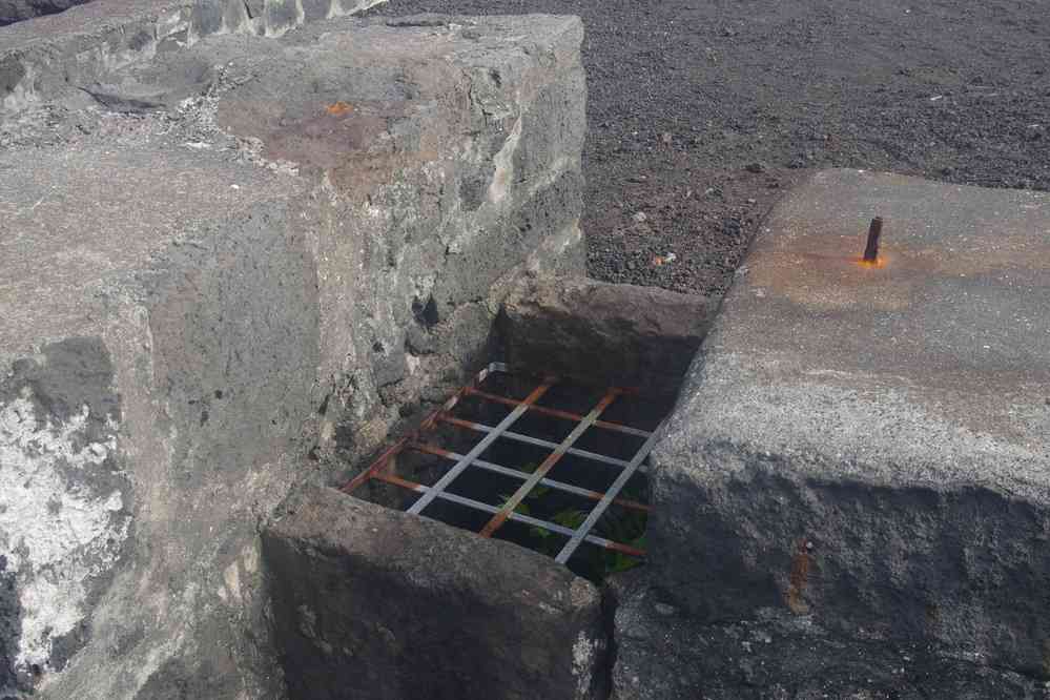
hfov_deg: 49.6
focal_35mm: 39
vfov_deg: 34.2
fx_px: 1137
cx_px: 525
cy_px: 350
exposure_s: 1/50
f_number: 9
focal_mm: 26
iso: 200
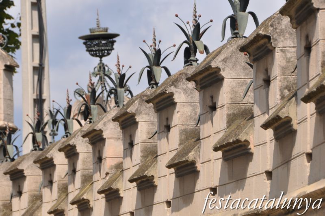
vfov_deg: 7.0
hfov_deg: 10.6
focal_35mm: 195
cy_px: 108
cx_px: 162
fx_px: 1758
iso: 200
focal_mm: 130
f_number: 10
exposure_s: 1/400
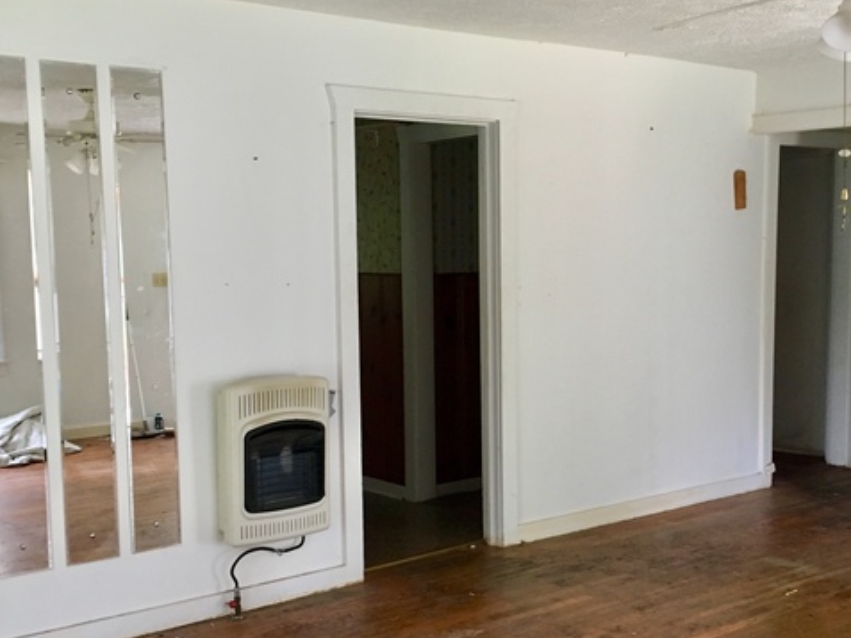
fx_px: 1156
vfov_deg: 30.8
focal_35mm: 47
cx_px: 465
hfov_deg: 40.4
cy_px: 376
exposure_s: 1/30
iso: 125
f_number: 2.2
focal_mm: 4.15
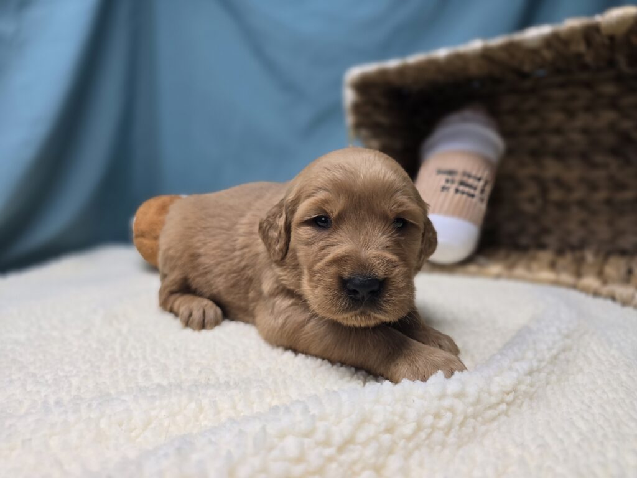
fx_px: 423
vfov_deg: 58.9
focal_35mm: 23
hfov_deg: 73.9
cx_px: 318
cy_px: 239
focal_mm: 6.3
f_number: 1.7
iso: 200
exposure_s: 1/359
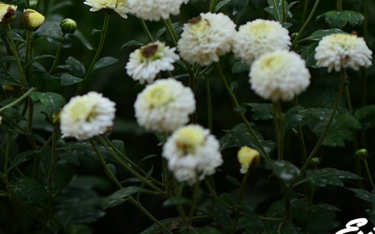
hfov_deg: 9.3
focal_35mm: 226
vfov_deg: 5.8
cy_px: -6
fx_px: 2309
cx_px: 53
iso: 100
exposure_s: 1/160
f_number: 3
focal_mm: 105
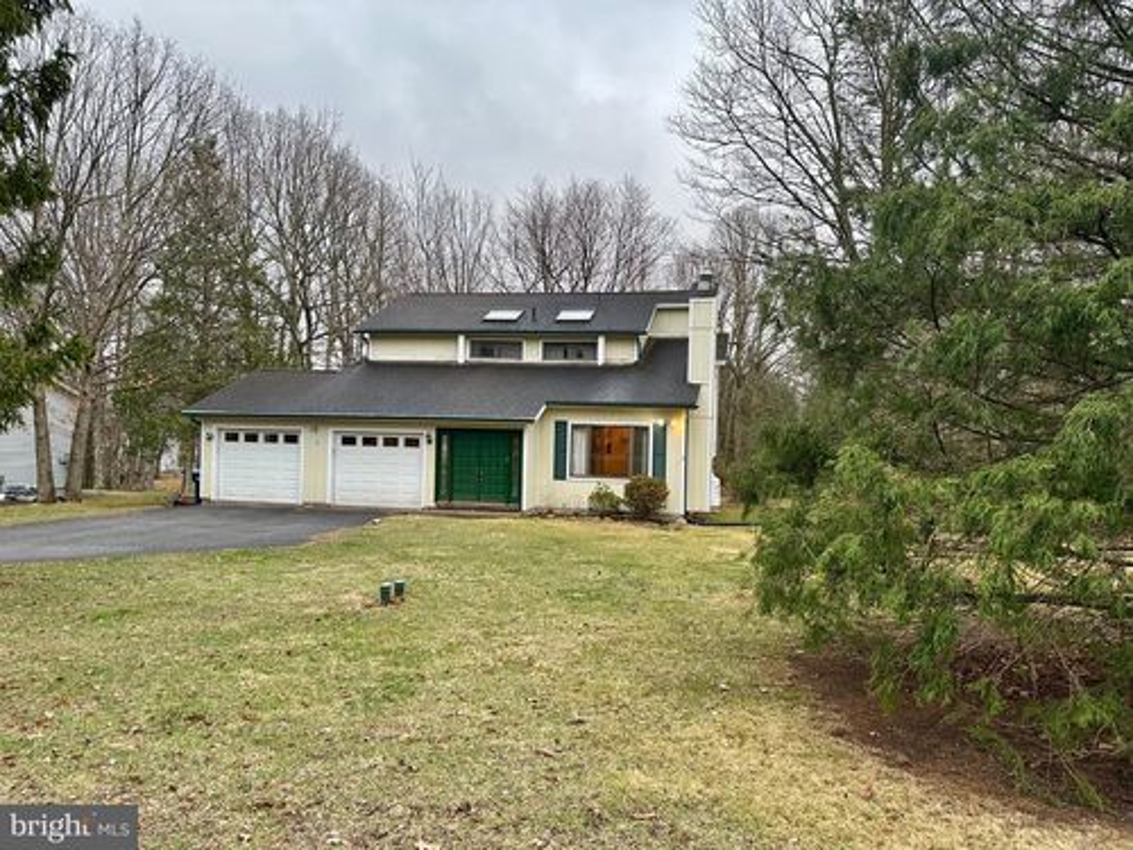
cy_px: 425
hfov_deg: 71.6
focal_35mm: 24
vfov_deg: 56.8
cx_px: 566
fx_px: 786
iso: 100
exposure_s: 1/121
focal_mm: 6.86
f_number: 1.78
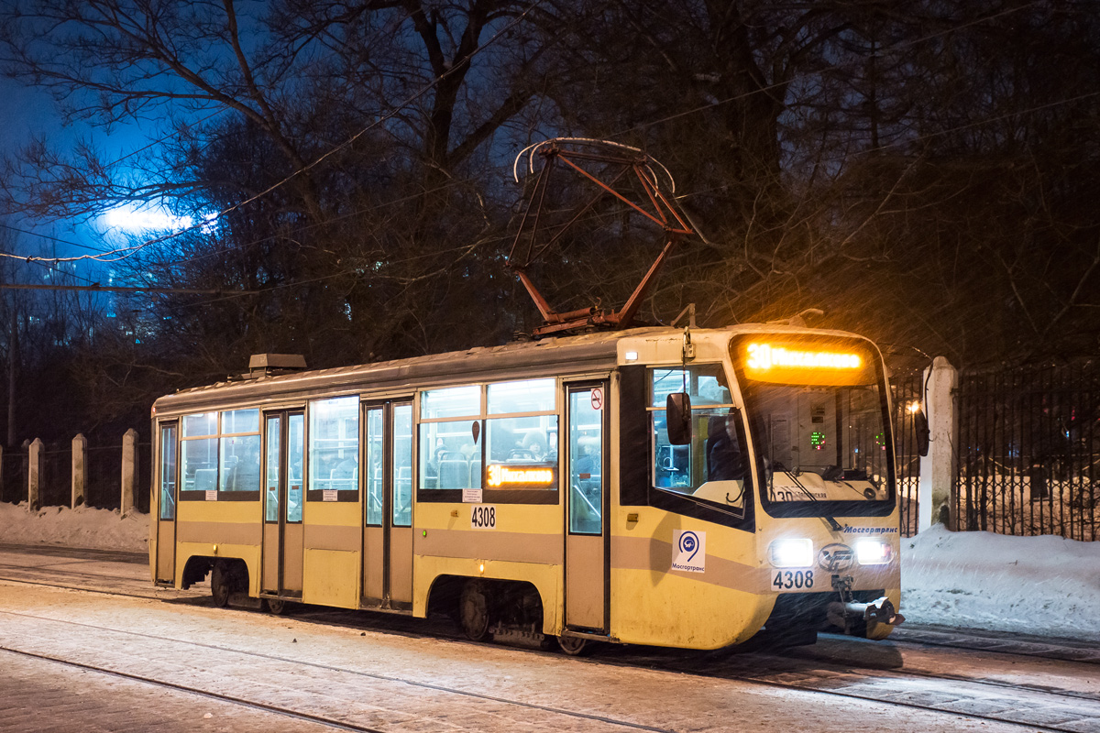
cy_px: 366
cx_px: 550
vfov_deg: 23.8
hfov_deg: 35.1
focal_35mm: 57
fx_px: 1742
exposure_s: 1/8
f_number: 4.2
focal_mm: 38
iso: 400
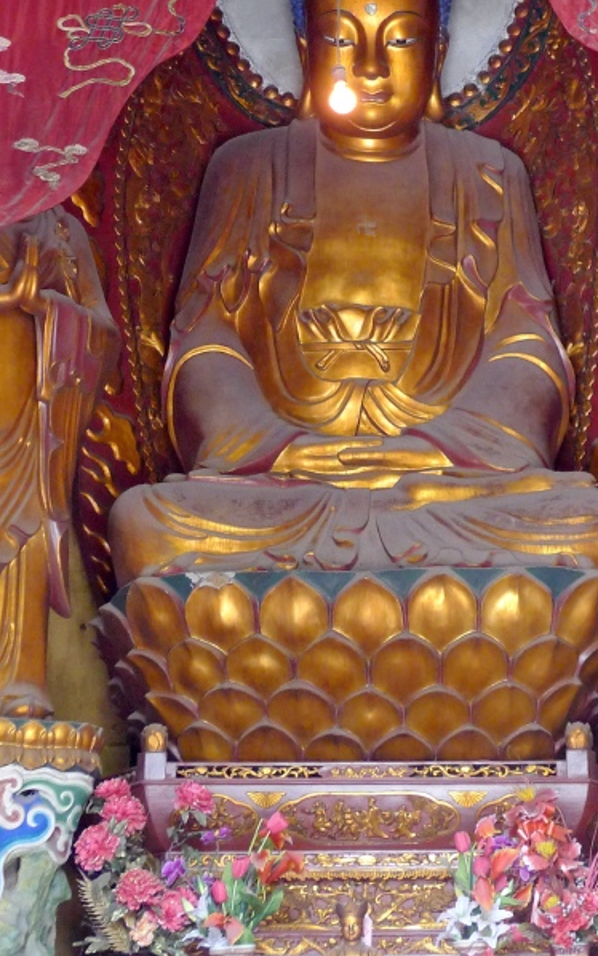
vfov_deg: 24.6
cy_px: 367
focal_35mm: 84
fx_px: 2189
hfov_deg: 15.5
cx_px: 376
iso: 400
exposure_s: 1/25
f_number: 2.6
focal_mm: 10
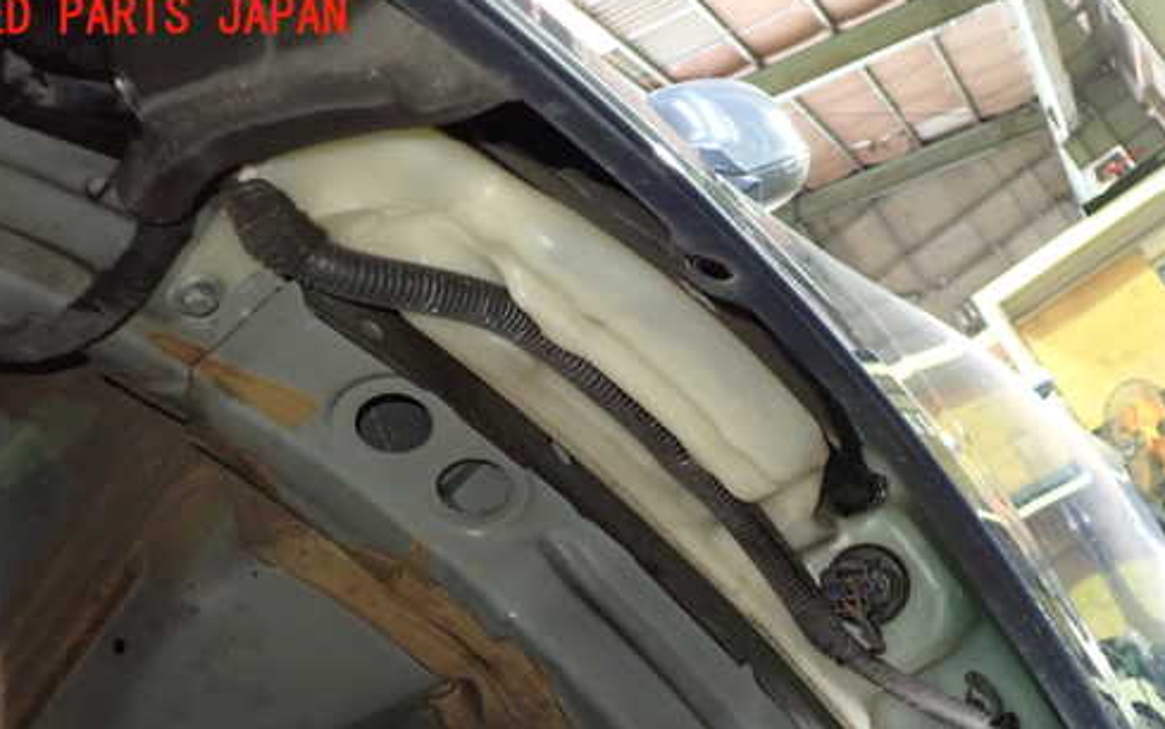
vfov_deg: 32.3
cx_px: 629
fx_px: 1239
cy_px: 524
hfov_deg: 50.3
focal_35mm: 39
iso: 800
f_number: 2.3
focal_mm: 5.4
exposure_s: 1/25
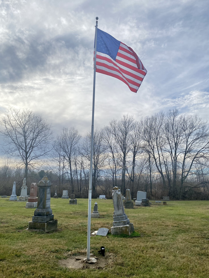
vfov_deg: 65.3
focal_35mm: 27
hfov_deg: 51.3
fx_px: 217
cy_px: 143
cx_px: 106
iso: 32
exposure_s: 1/4444
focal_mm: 4.25
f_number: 1.8
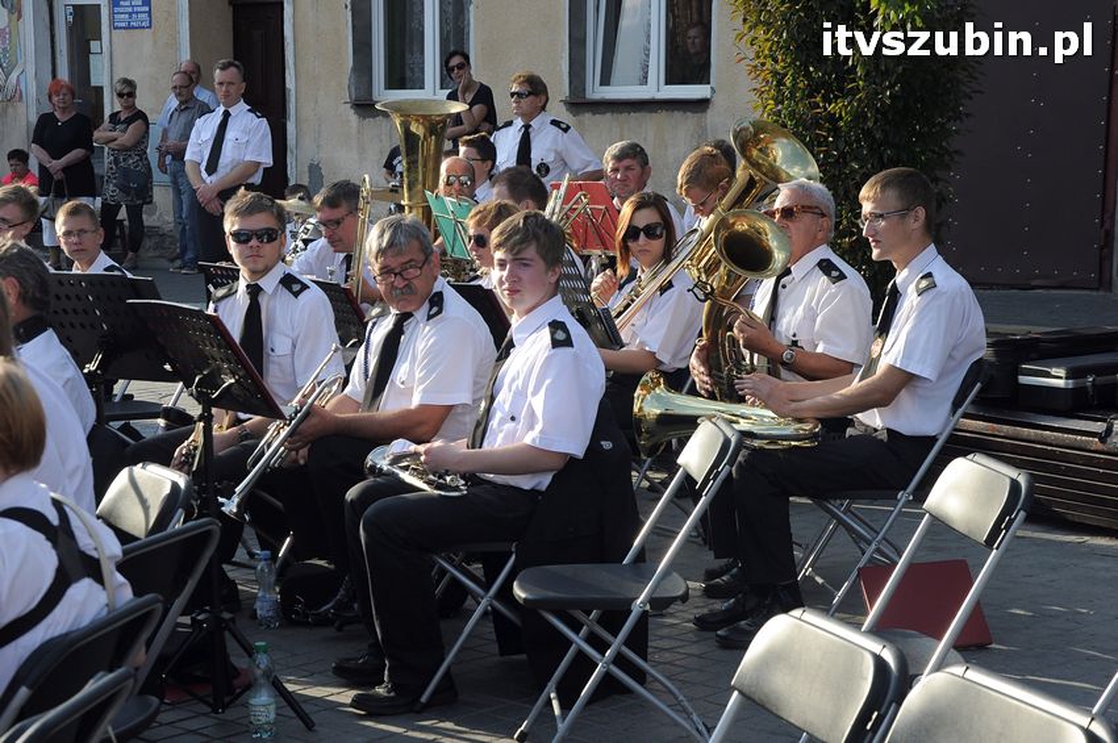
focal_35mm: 75
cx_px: 559
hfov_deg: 27.0
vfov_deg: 18.1
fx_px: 2327
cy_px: 372
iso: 400
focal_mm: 50
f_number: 10
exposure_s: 1/400
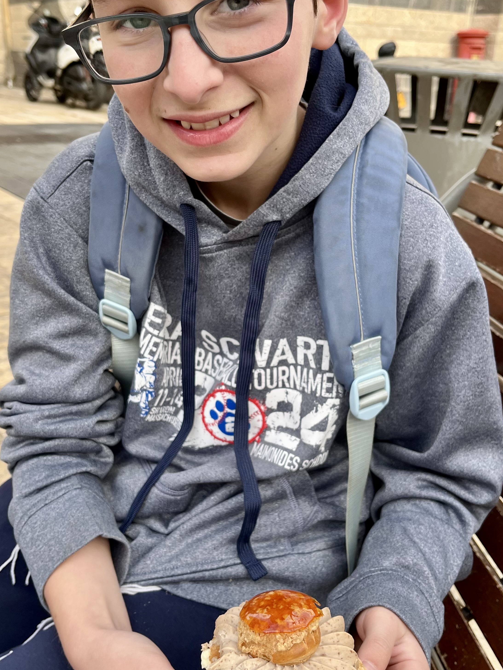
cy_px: 344
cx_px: 234
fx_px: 697
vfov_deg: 51.3
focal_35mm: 36
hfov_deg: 39.6
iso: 40
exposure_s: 1/213
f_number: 1.6
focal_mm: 5.1
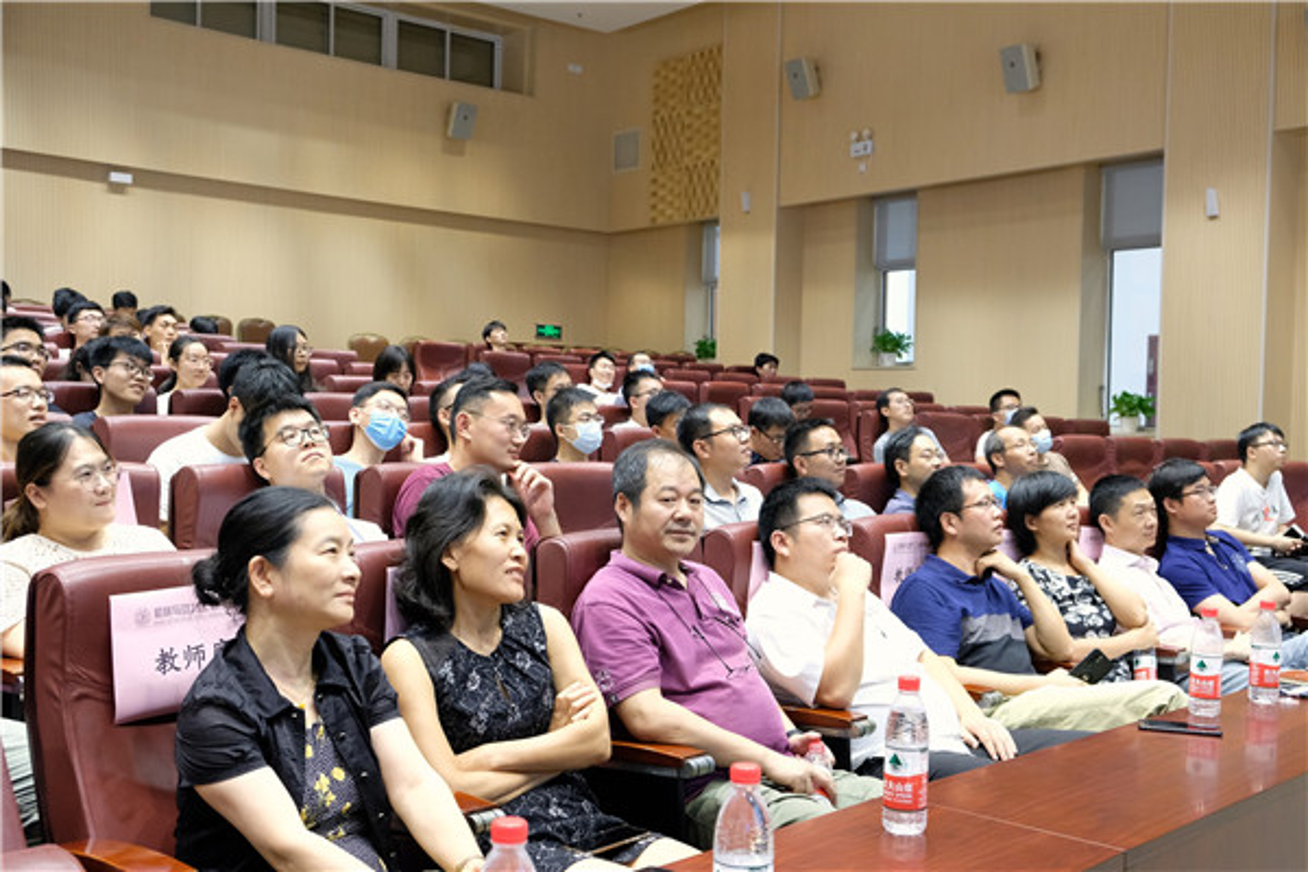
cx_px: 654
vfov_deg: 33.4
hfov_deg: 48.5
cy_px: 436
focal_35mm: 40
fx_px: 1453
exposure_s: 1/38
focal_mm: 26.5
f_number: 4.5
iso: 2000
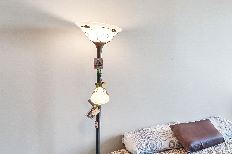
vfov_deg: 34.2
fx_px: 251
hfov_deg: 39.9
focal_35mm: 39
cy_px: 87
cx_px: 257
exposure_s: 1/30
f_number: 8
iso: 500
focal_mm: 8
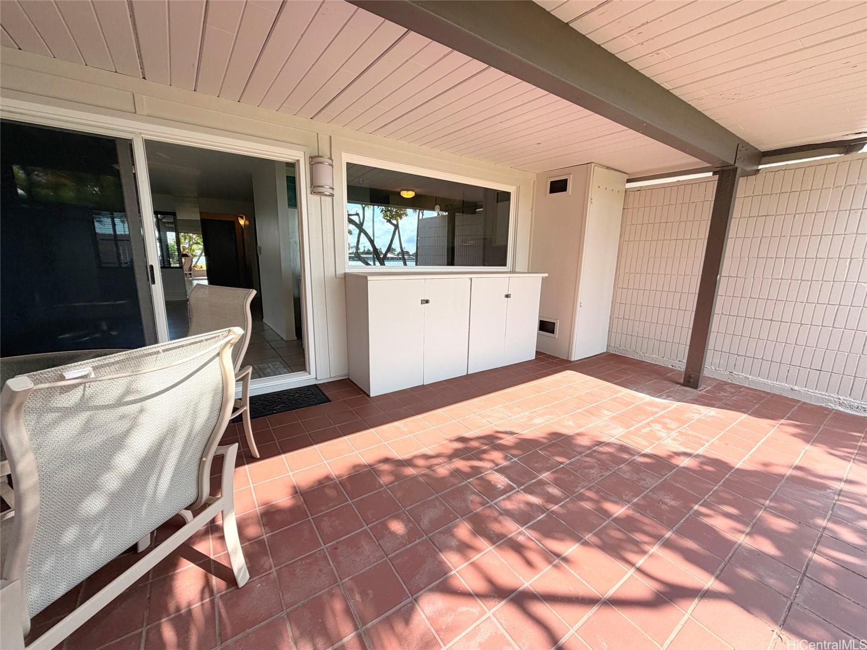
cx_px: 434
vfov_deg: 85.7
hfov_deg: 102.1
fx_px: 351
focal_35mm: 14
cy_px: 325
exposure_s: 1/413
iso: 50
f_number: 2.2
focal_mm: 2.22
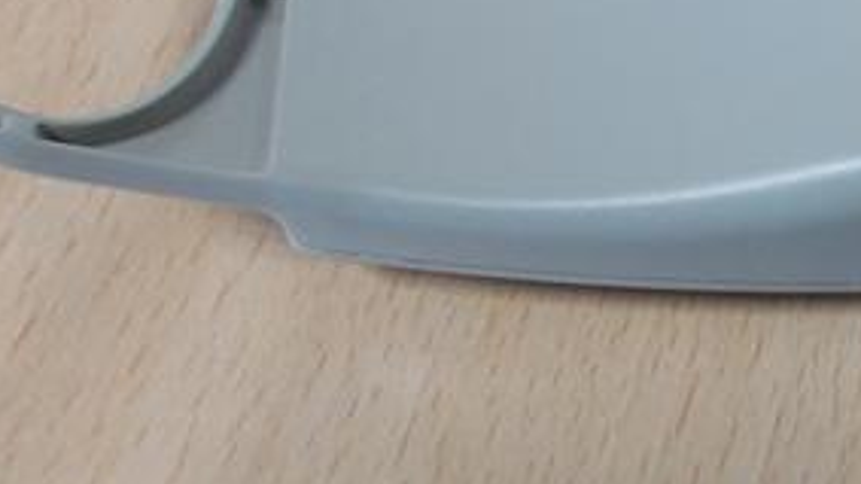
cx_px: 992
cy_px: 259
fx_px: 1826
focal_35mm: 80
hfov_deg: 24.4
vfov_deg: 15.1
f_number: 3.2
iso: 200
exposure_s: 1/20
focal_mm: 4.6
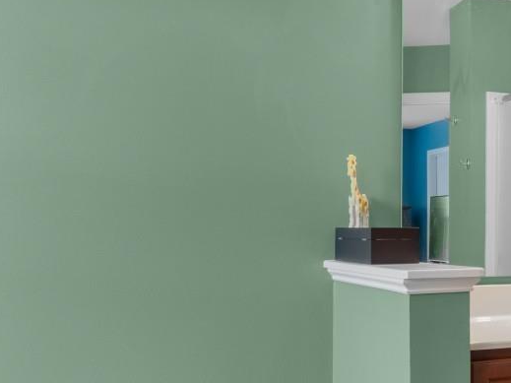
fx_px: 841
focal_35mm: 57
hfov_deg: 27.6
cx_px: 681
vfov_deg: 25.6
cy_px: 206
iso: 100
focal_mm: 13
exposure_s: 1/5
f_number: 5
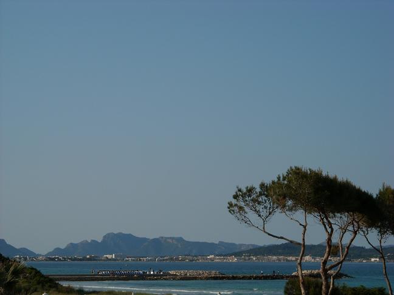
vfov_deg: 14.1
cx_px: 197
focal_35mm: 105
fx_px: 1195
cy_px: 148
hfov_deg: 18.7
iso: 64
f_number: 4.7
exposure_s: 1/770
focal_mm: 17.1
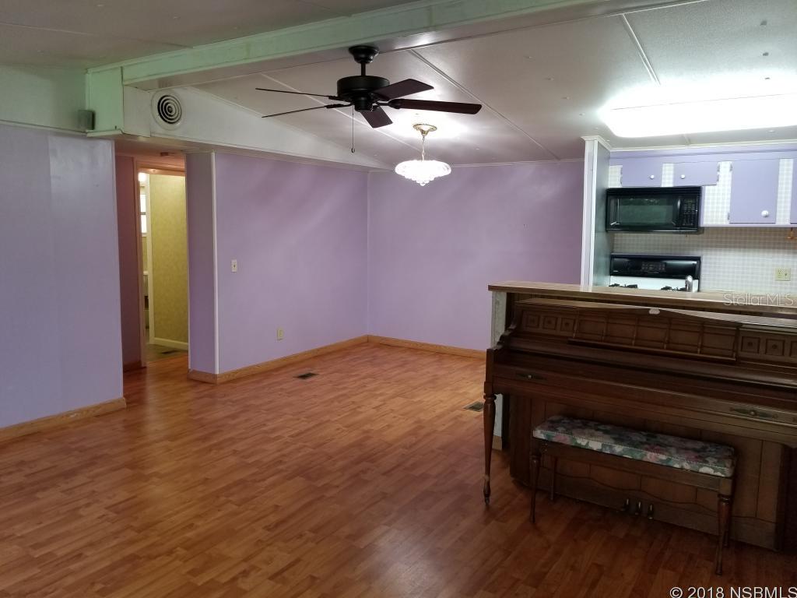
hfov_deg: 67.3
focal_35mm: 26
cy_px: 299
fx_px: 599
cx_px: 398
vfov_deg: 53.1
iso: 100
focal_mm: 4.25
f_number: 1.7
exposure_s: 1/30
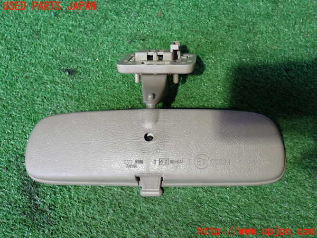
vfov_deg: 30.9
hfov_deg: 40.4
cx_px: 158
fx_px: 430
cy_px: 119
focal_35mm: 47
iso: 800
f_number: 3.1
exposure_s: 1/30
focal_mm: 8.4
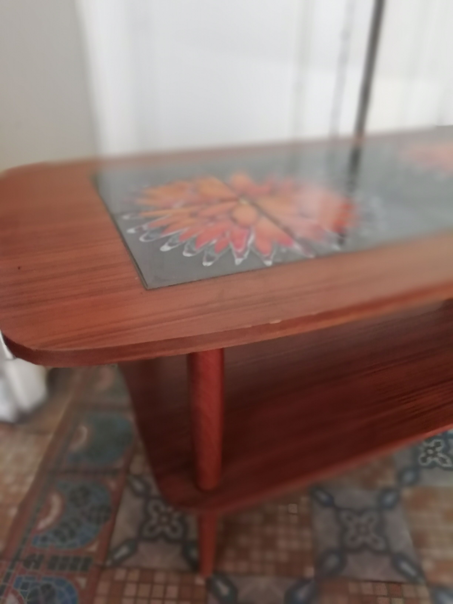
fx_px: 454
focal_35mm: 26
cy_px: 302
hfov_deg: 53.1
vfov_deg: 67.3
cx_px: 226
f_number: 4
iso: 400
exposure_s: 1/25
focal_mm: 3.46
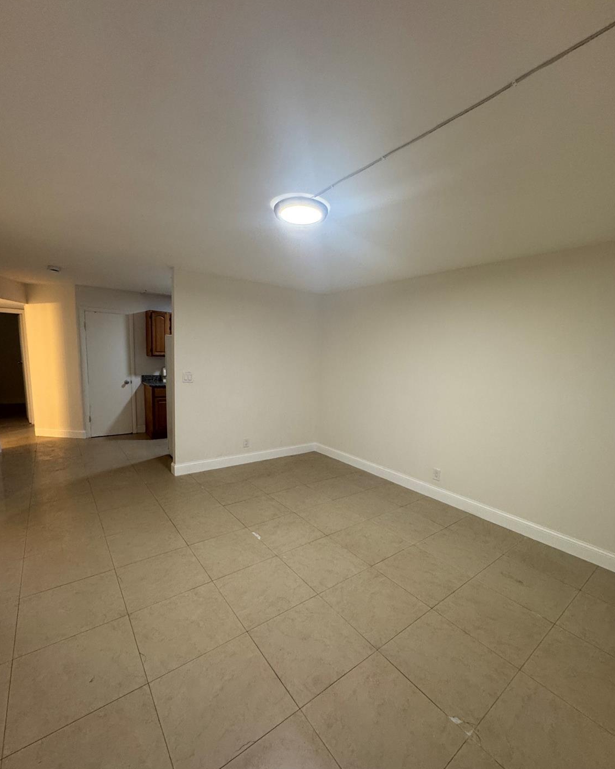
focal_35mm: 15
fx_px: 341
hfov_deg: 84.0
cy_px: 407
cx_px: 314
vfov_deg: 96.7
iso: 250
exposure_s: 1/60
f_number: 2.2
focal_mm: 2.22
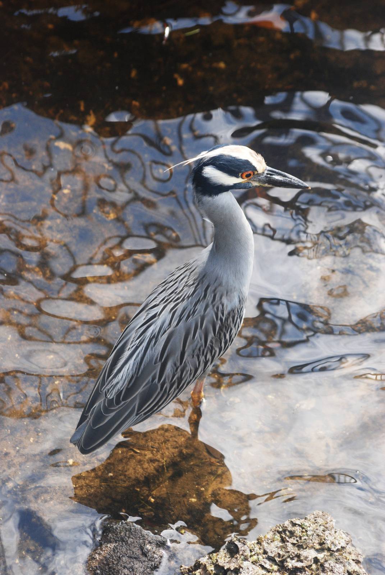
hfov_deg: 7.7
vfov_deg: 11.4
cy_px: 288
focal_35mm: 180
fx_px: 2879
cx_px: 192
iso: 400
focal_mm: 120
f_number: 5
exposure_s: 1/400
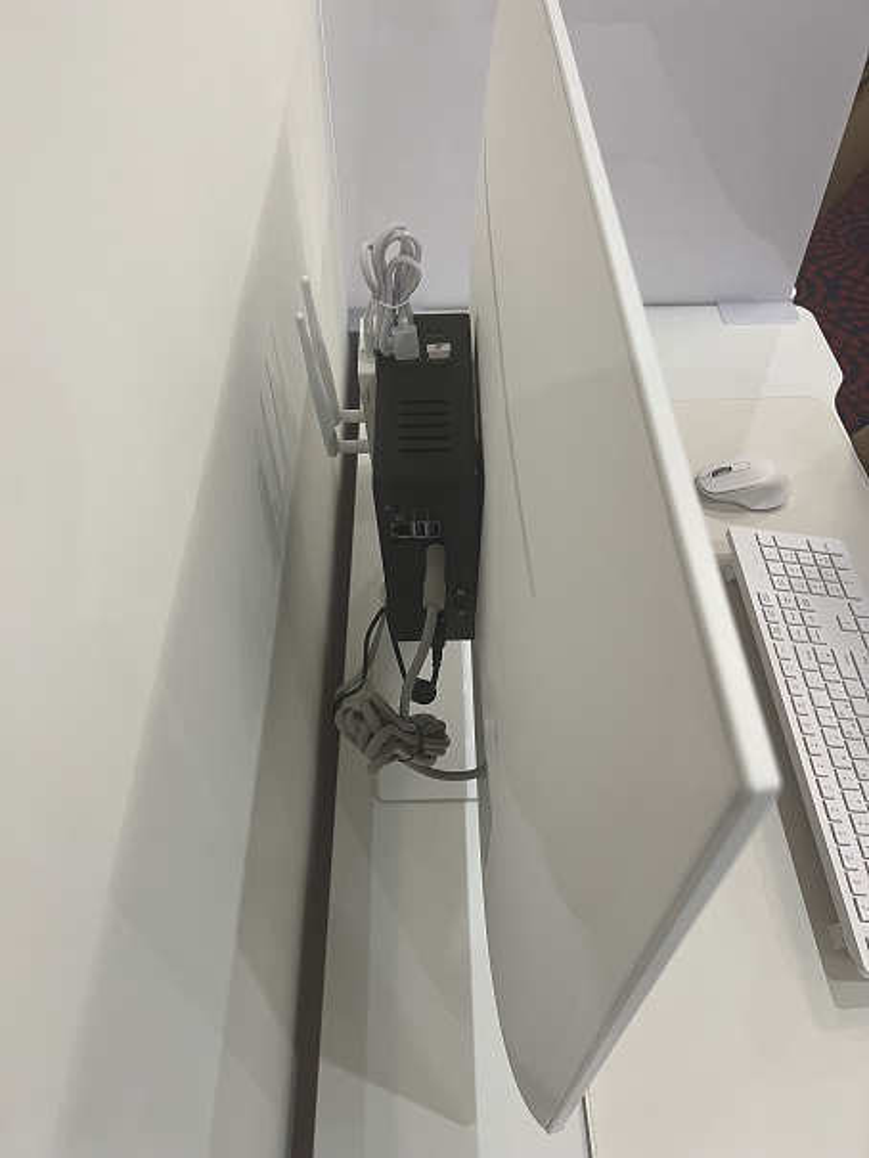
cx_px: 434
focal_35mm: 26
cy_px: 579
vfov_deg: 67.3
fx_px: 870
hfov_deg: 53.1
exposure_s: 1/60
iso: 125
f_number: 1.5
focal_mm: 5.7
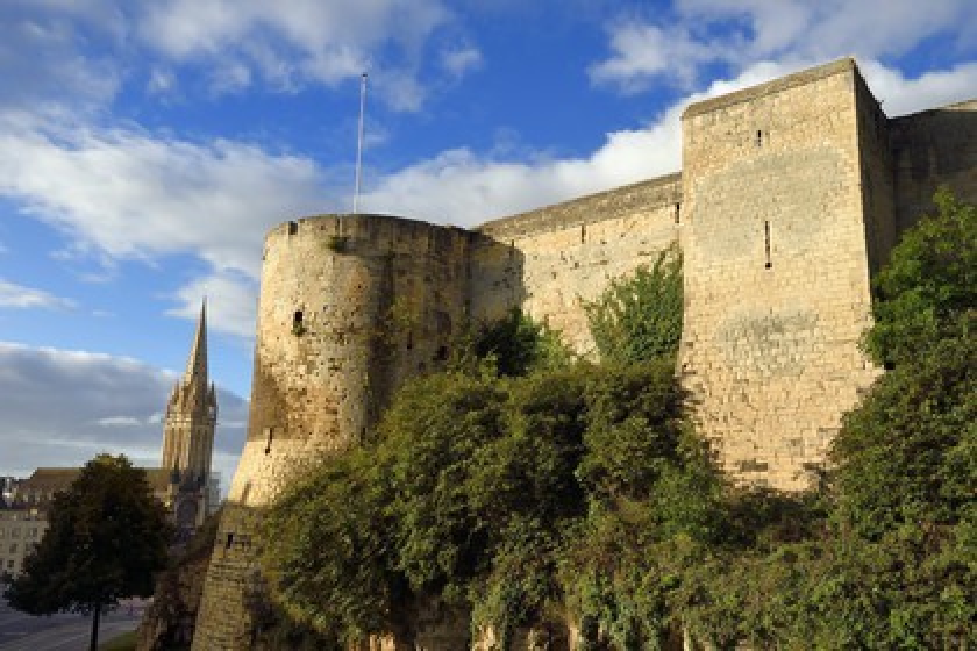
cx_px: 488
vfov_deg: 41.1
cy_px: 326
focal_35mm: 32
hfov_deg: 58.7
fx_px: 868
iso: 200
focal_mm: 32
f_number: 11
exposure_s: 1/200
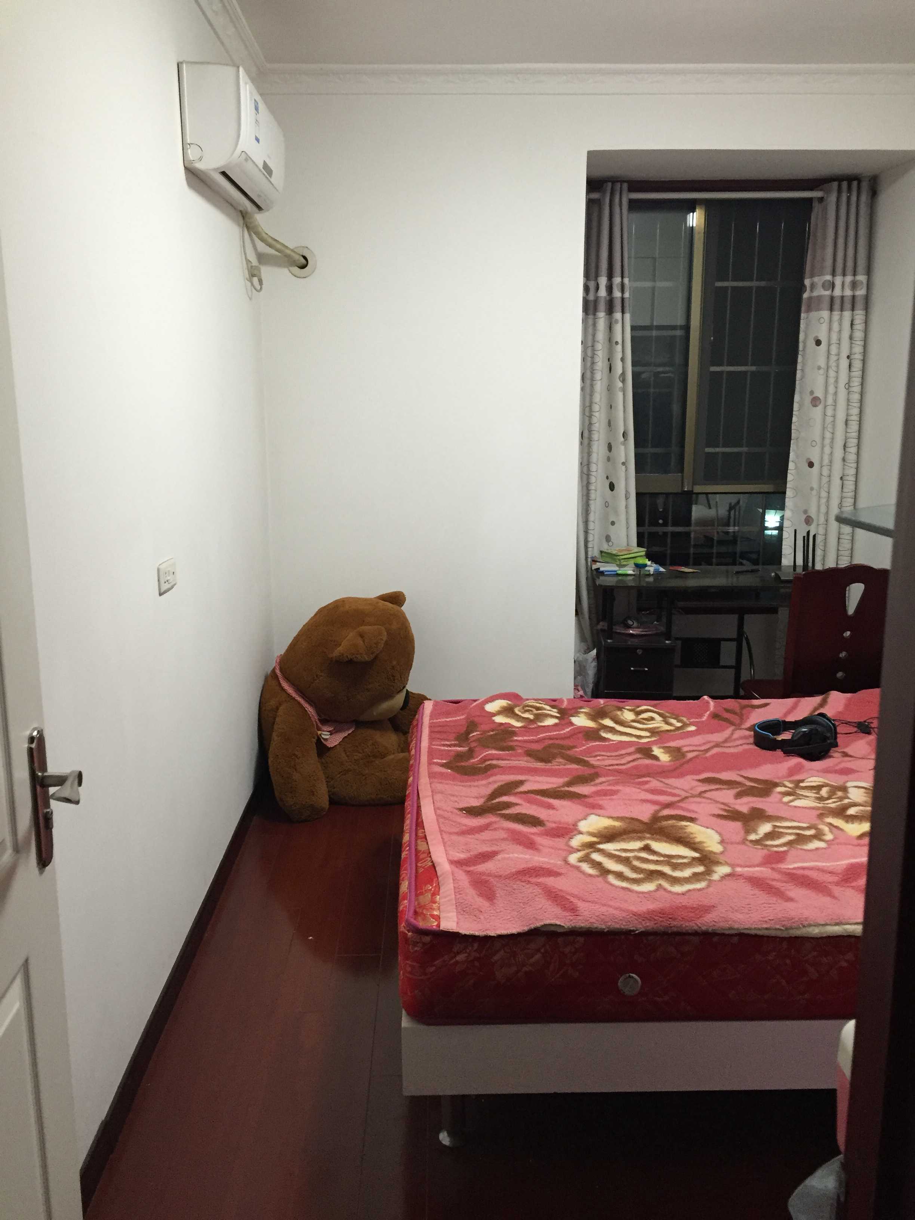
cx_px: 458
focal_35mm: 29
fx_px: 1022
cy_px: 610
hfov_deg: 48.2
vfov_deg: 61.7
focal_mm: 4.15
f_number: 2.2
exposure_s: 1/30
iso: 160
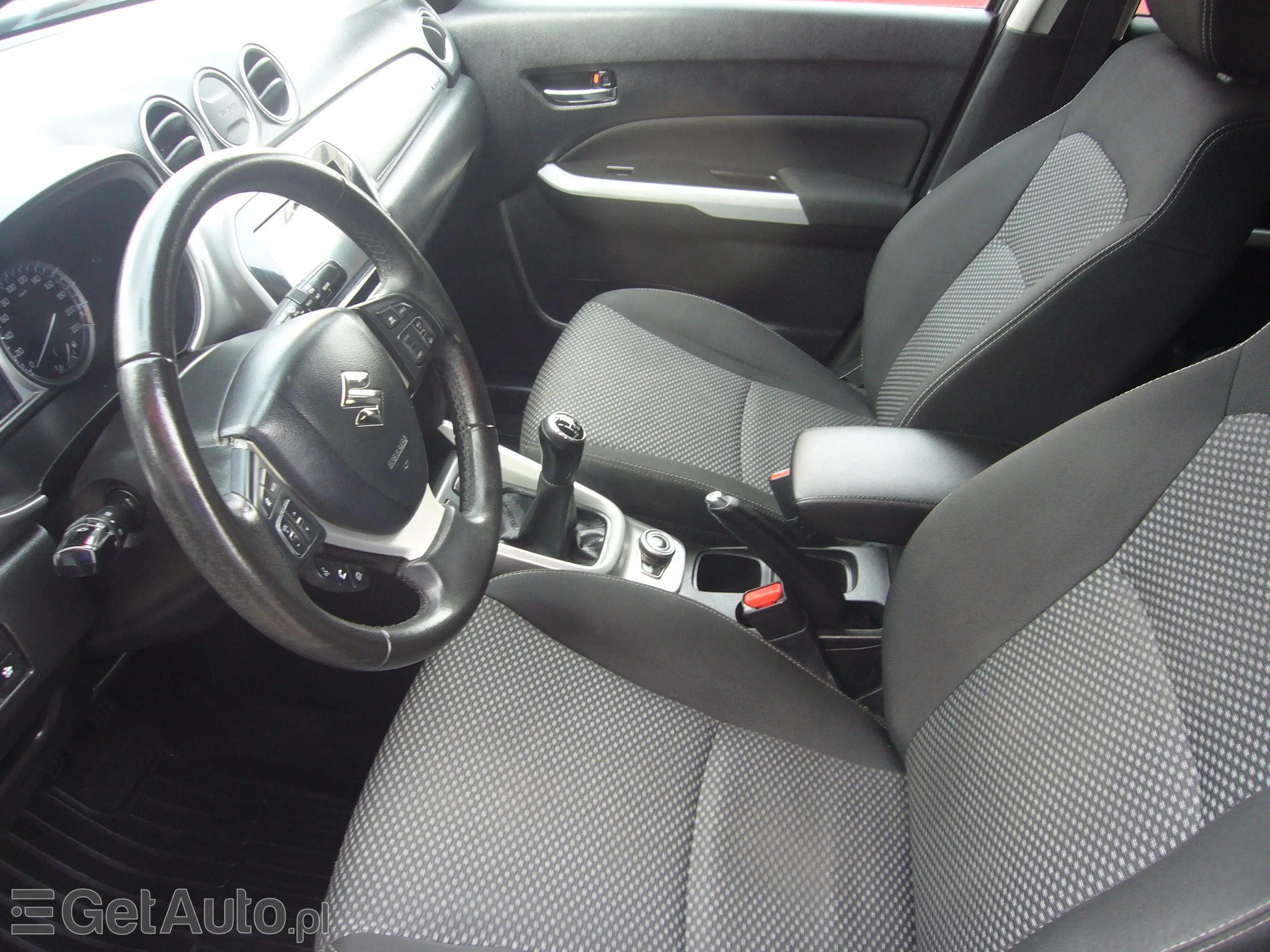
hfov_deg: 63.4
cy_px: 476
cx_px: 635
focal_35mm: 28
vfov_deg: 49.7
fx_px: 1027
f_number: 2.8
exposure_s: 1/20
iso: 100
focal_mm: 4.6
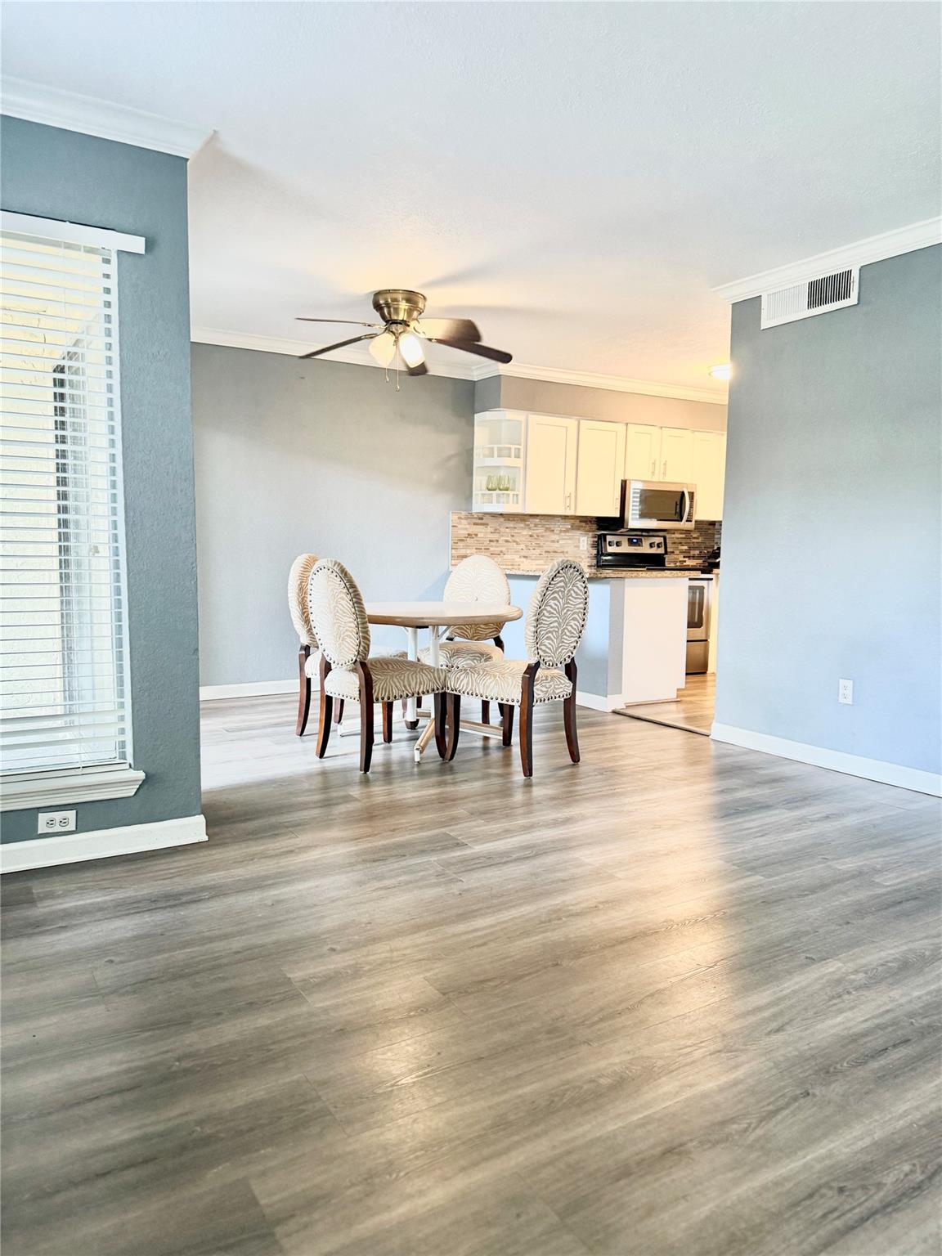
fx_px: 871
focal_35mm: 24
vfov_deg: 71.6
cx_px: 471
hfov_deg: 56.8
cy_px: 628
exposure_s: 1/60
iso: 250
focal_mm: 6.76
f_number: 1.78
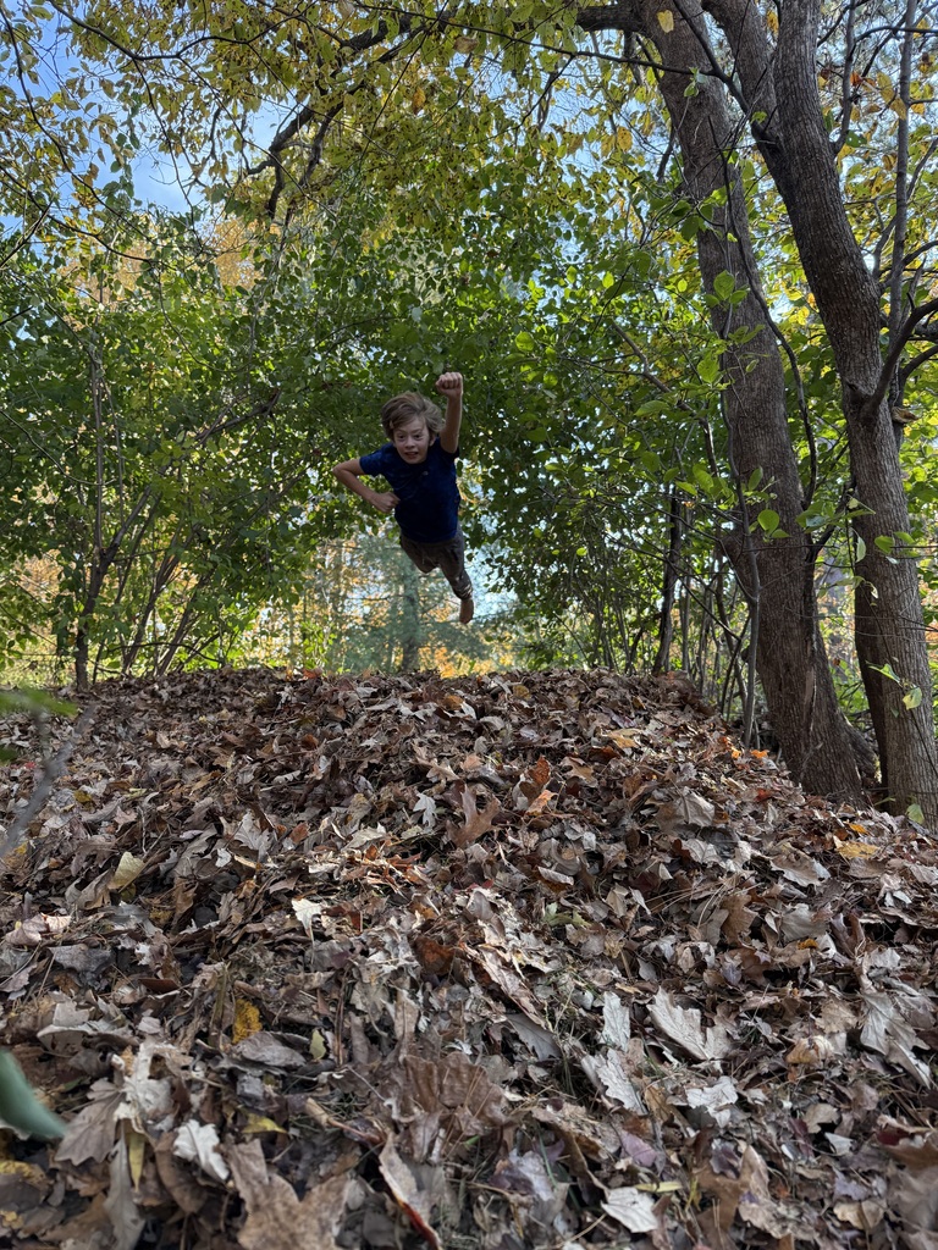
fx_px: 867
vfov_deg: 71.6
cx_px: 469
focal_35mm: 24
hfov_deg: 56.8
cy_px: 625
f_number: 1.78
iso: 160
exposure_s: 1/242
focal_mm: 6.76
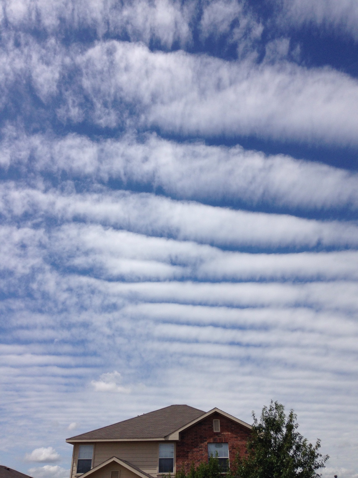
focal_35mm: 33
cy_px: 239
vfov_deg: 55.4
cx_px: 179
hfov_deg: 42.9
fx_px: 455
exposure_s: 1/3623
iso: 50
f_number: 2.4
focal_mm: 4.12
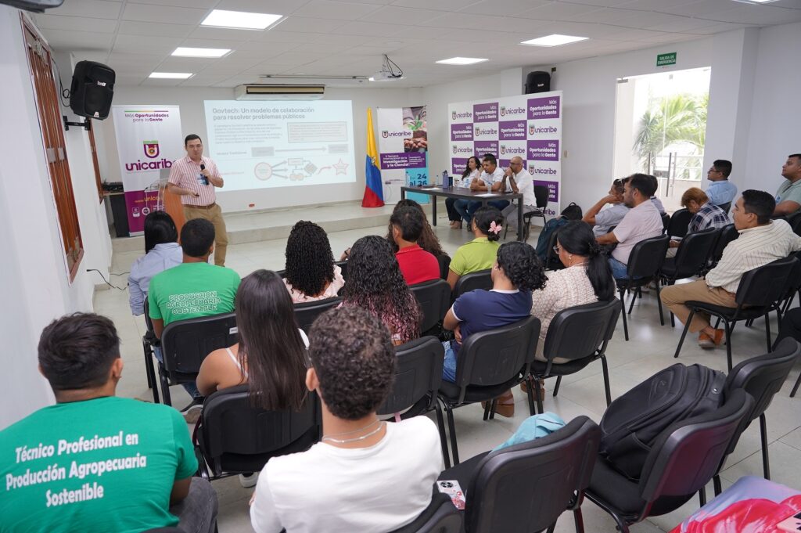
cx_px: 400
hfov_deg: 73.8
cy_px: 266
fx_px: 534
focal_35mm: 24
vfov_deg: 53.1
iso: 1000
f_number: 4
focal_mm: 24
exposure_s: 1/125
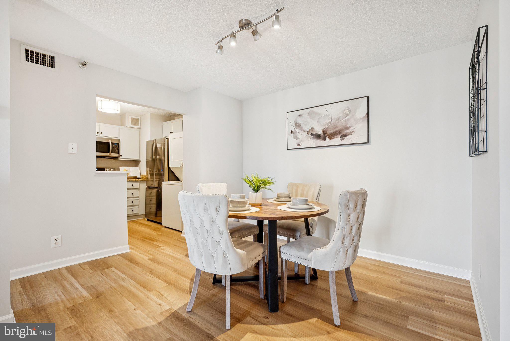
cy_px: 170
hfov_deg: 96.7
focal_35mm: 16
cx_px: 255
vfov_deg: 73.8
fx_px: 227
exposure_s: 1/25
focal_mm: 16
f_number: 7.1
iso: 640
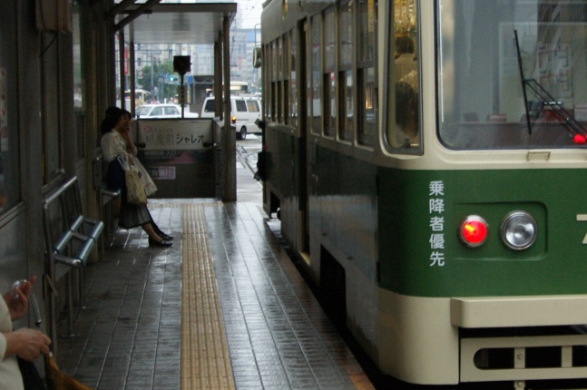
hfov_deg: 22.8
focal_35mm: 89
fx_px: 1450
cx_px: 376
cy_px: 205
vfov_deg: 15.3
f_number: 4
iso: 400
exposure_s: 1/100
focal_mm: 24
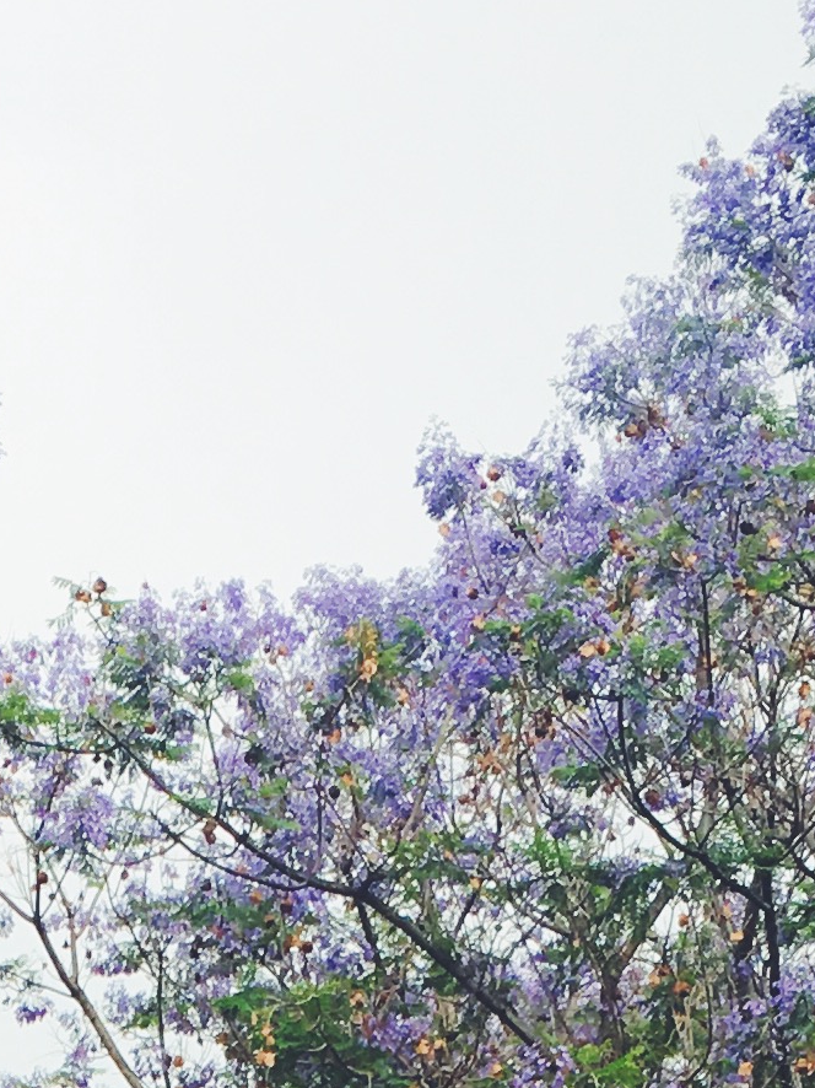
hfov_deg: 11.1
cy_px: 1938
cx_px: -43
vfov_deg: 13.5
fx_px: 4146
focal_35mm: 132
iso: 25
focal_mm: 4.15
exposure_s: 1/416
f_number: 2.2
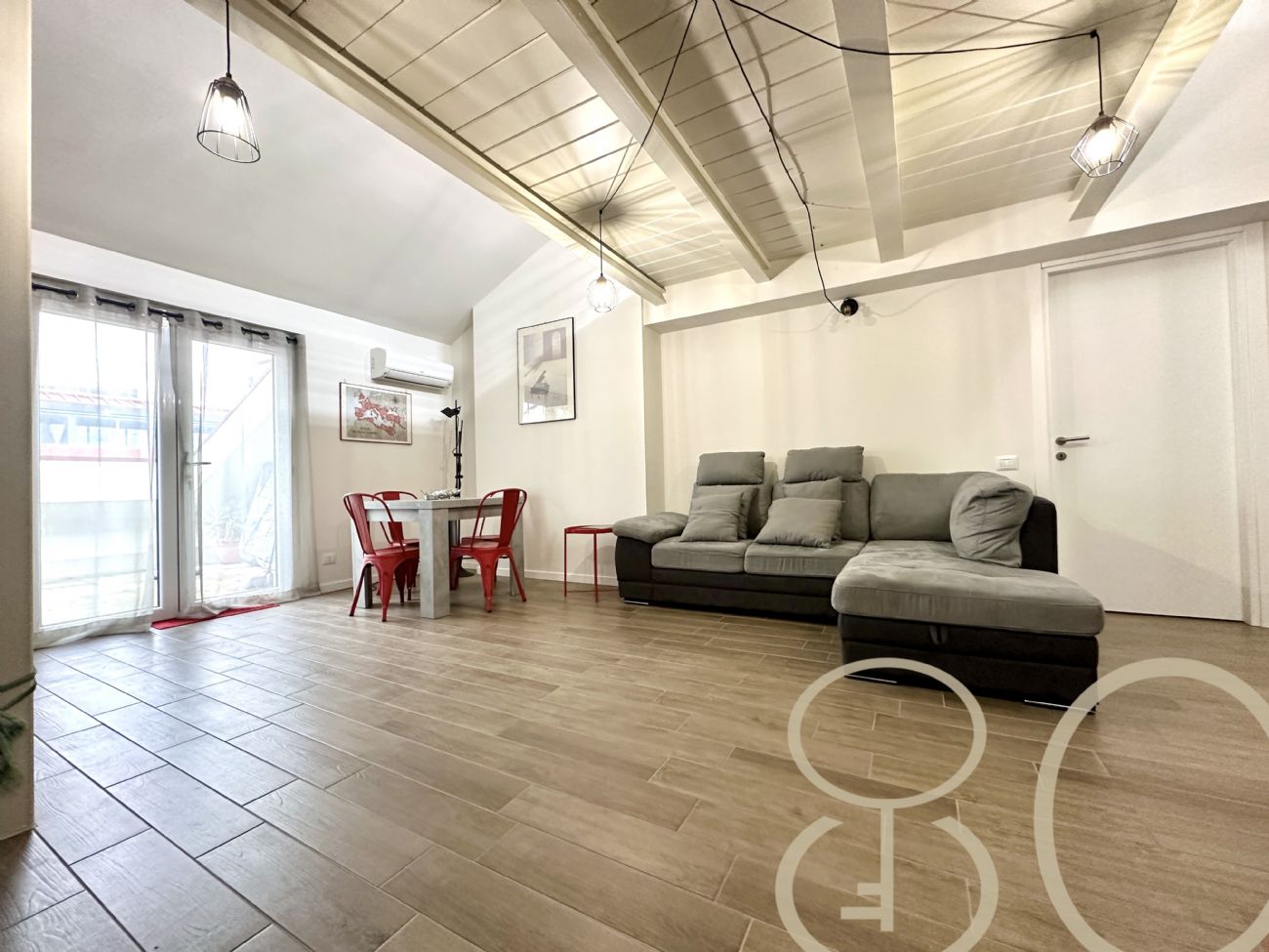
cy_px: 476
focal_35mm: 14
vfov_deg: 85.7
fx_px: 513
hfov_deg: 102.1
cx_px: 634
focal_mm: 2.22
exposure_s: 1/100
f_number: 2.2
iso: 320
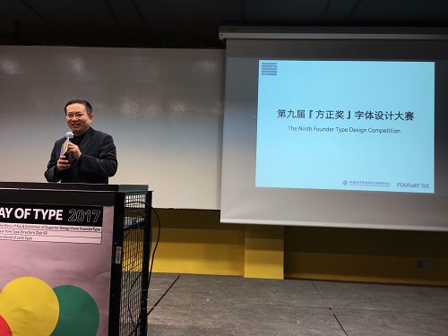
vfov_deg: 48.2
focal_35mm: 29
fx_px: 375
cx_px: 224
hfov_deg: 61.7
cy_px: 168
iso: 32
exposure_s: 1/50
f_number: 2.2
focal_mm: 4.15
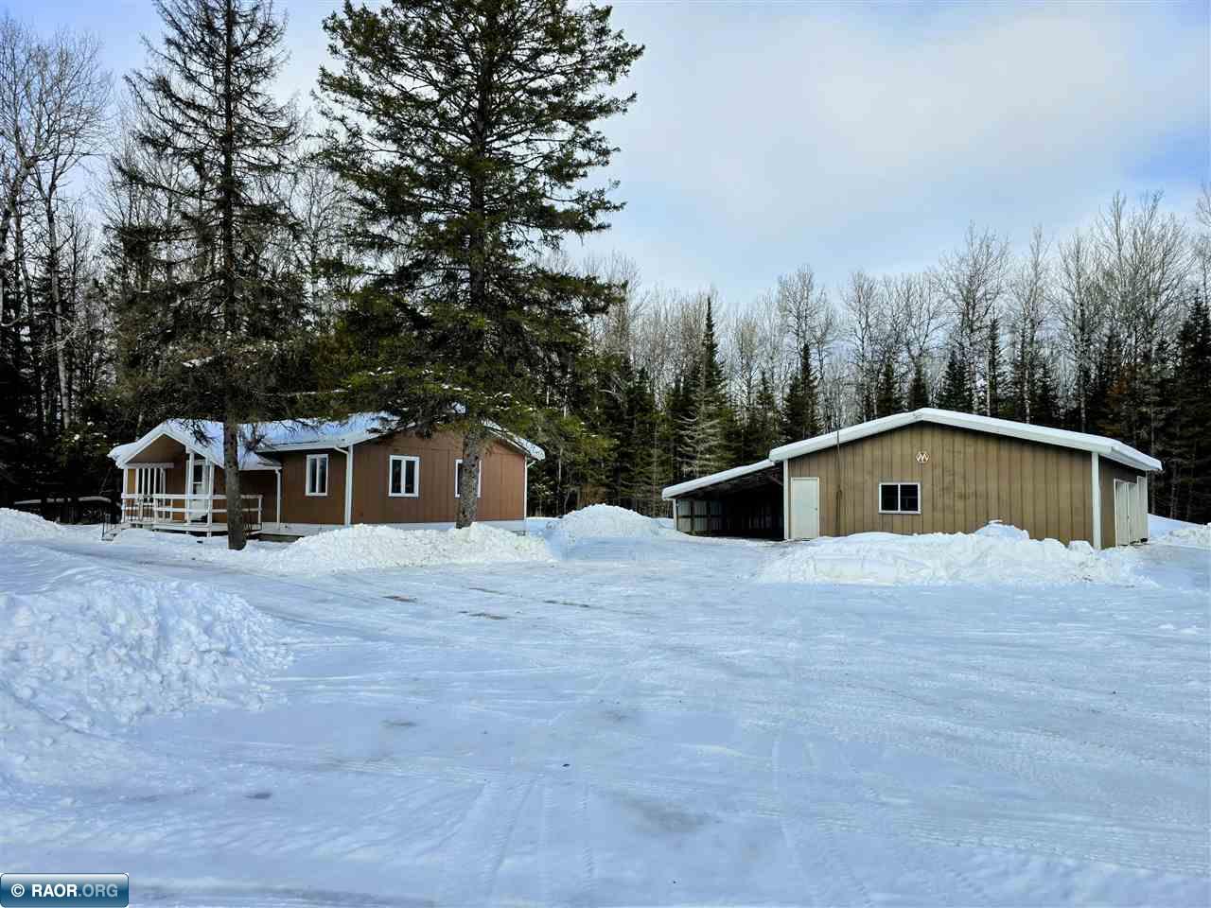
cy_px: 454
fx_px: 805
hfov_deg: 73.9
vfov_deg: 58.9
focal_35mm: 23
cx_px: 606
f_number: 1.7
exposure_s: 1/521
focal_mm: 6.3
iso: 12
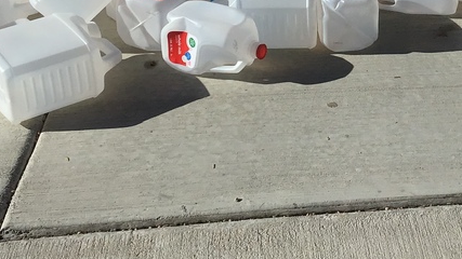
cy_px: -8
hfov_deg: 25.6
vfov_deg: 14.6
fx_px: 992
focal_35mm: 81
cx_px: 386
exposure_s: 1/3401
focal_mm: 3.3
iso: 25
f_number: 2.4
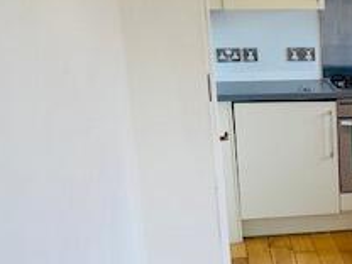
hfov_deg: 21.6
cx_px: 479
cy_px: 223
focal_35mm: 80
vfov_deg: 18.2
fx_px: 813
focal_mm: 4.25
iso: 125
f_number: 1.8
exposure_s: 1/100
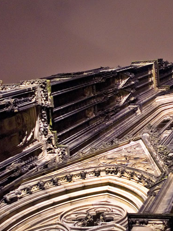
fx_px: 434
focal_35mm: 65
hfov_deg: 22.2
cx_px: 146
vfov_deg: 29.8
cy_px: 120
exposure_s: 1/8
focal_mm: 28
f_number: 2.8
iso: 1600
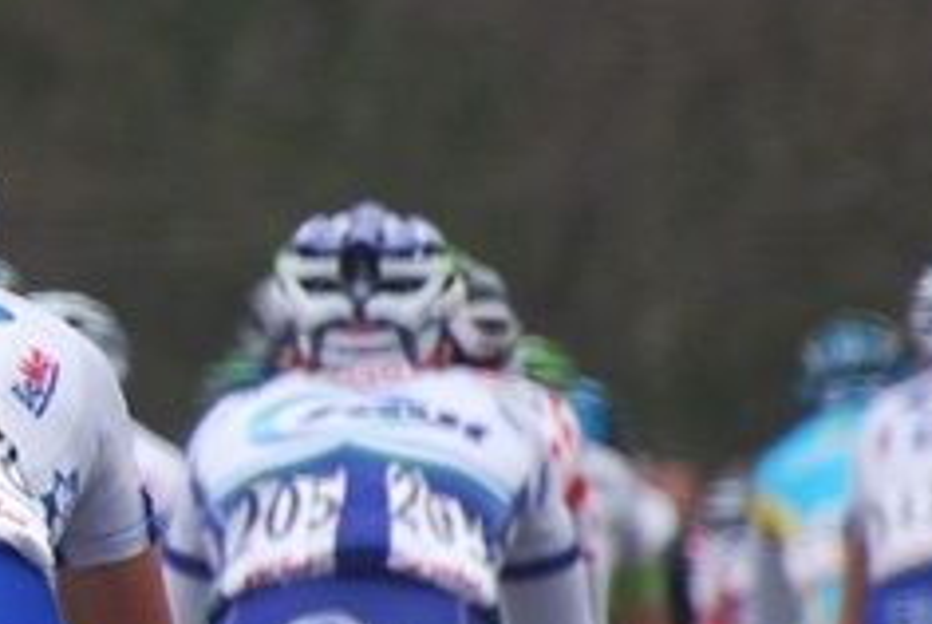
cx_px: -968
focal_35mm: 1949
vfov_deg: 0.7
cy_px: 298
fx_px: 50519
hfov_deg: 1.1
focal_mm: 300
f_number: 6.3
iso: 200
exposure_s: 1/125
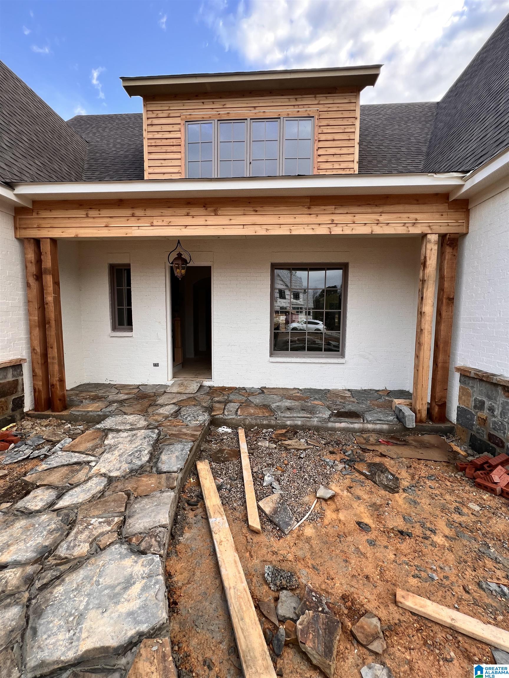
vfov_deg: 106.2
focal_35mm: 13
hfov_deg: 89.9
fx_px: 255
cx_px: 254
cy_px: 339
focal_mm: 1.57
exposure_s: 1/99
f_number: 1.8
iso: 50
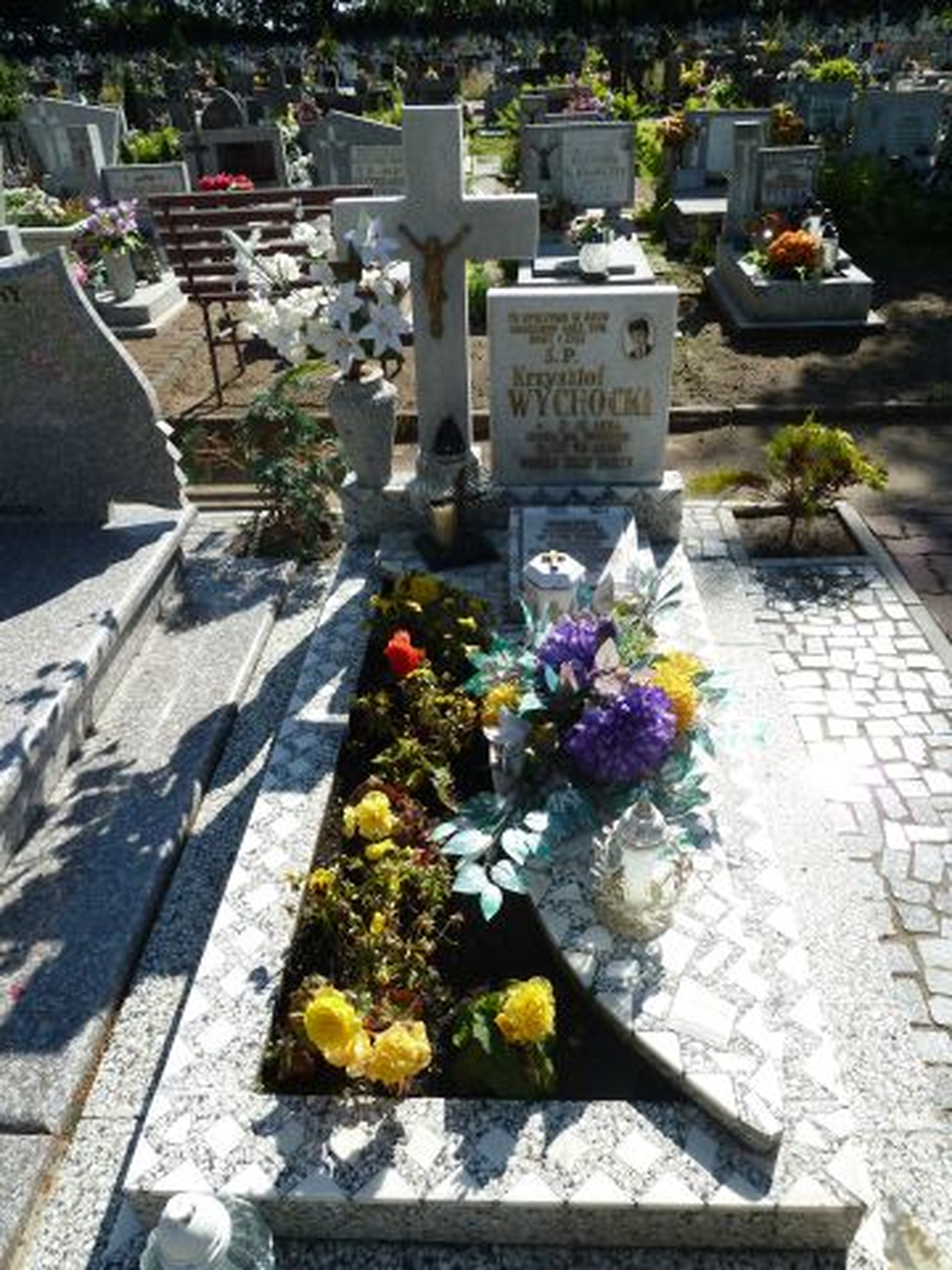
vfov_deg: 69.4
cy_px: 635
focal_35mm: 25
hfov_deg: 54.9
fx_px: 917
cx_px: 476
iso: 80
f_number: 4
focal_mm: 4.1
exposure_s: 1/400
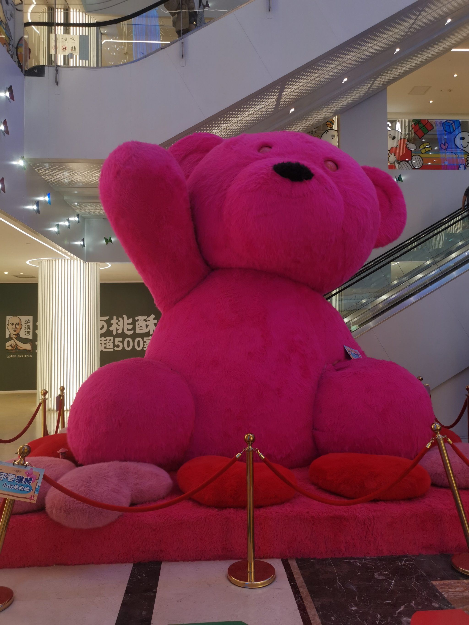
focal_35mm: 27
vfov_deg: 65.3
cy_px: 312
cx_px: 234
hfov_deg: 51.4
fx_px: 488
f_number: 1.8
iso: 50
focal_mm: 5.58
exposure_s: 1/152
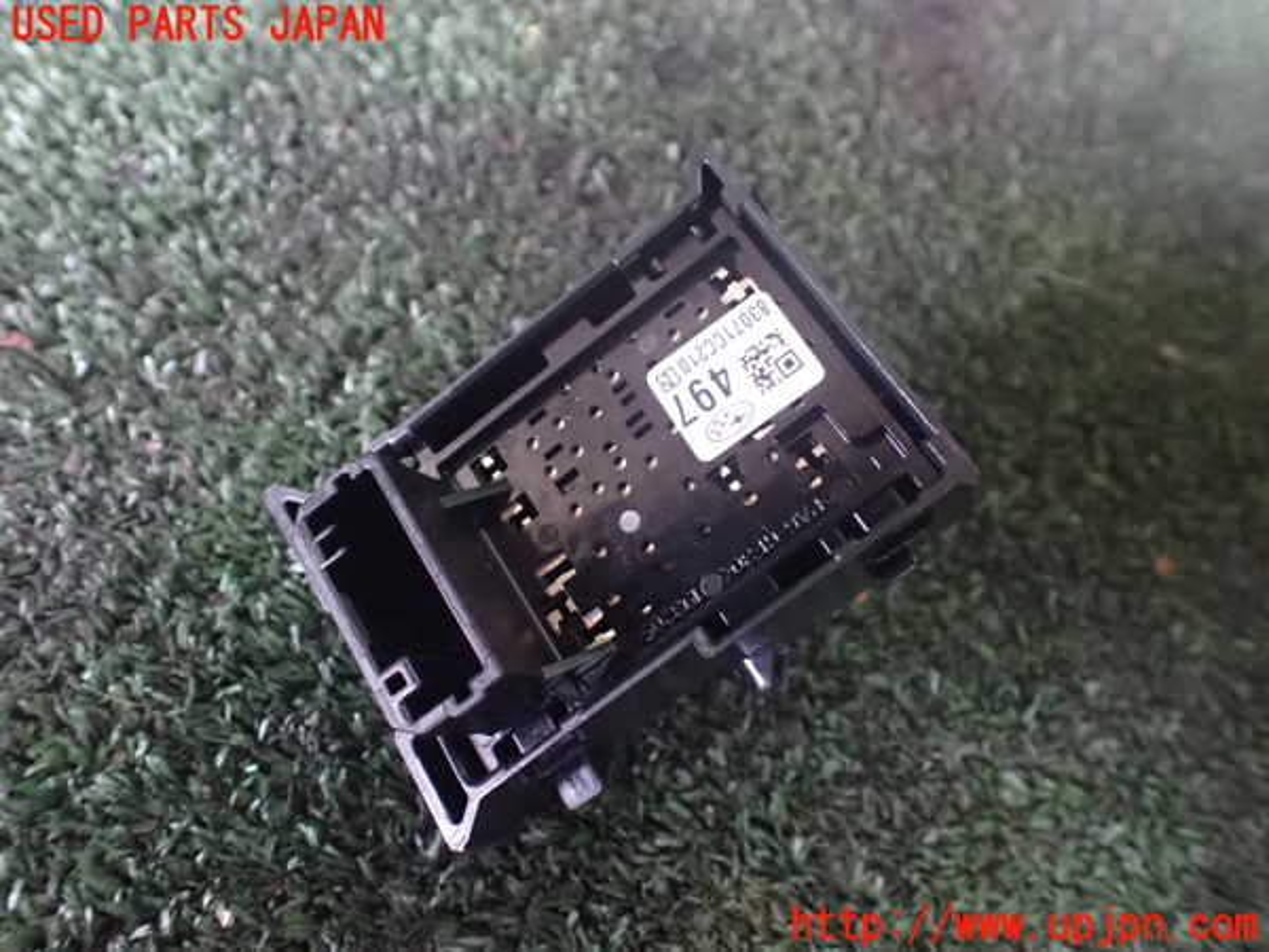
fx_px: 1100
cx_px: 634
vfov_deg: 46.8
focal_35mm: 30
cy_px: 476
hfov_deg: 60.0
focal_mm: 5.4
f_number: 2.3
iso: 1600
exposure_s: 1/30
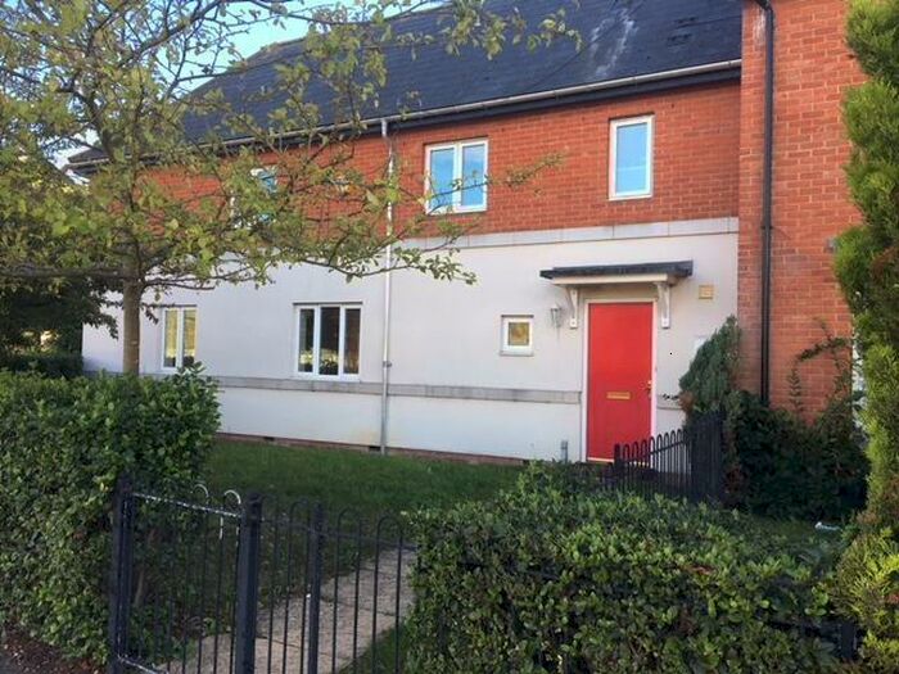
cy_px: 337
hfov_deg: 61.7
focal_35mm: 29
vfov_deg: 48.2
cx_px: 450
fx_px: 753
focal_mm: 4.15
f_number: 2.2
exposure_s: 1/218
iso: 25
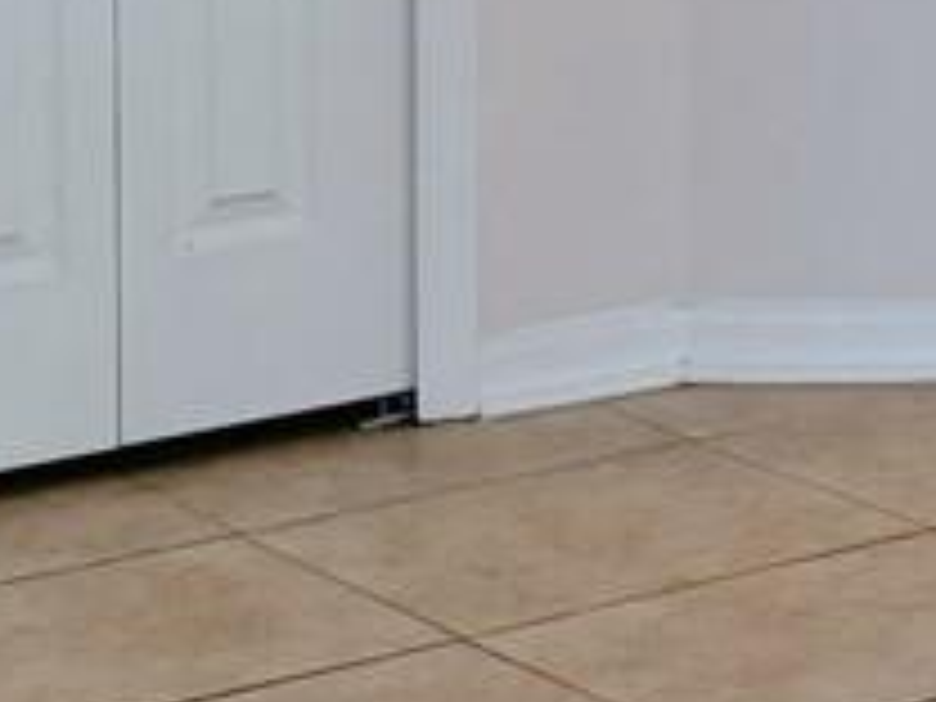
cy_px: -860
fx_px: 5002
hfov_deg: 9.4
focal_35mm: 185
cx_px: 2318
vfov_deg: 7.6
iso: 160
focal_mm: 6.76
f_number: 1.78
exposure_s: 1/120
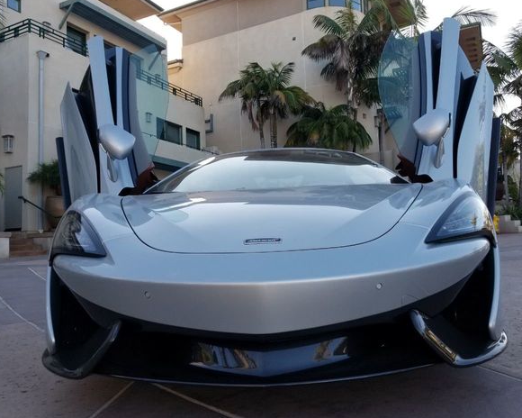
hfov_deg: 62.2
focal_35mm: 28
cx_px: 277
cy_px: 210
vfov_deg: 51.5
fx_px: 433
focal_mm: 4.3
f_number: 1.7
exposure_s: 1/732
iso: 50
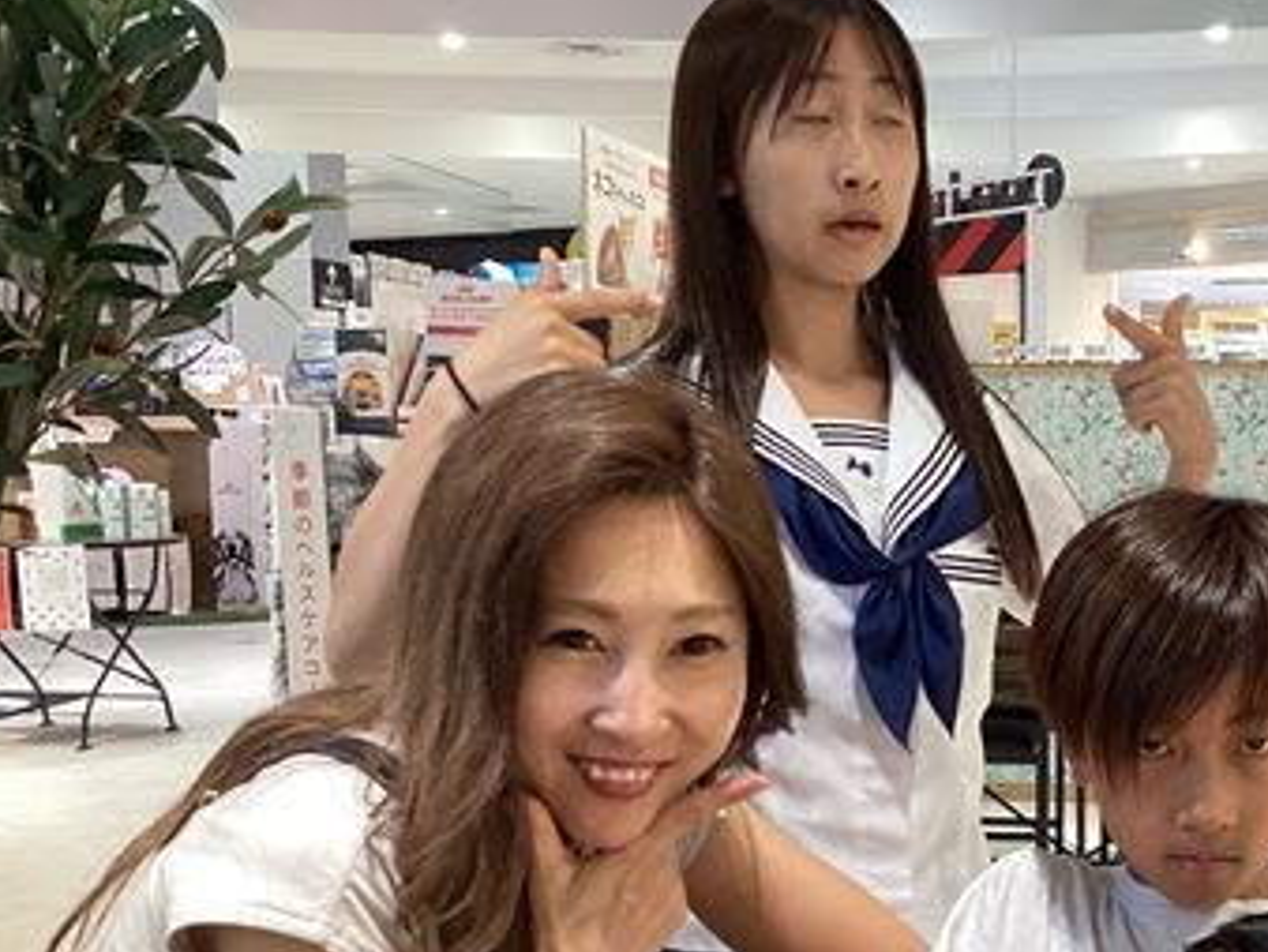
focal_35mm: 55
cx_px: 972
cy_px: 693
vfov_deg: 26.3
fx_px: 2016
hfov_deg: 34.1
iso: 125
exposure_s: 1/50
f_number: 2.4
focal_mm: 3.3
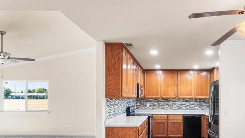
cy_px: 104
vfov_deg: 43.0
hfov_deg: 69.1
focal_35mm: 26
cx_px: 170
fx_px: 169
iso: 160
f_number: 5
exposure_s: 1/6
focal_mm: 10.5
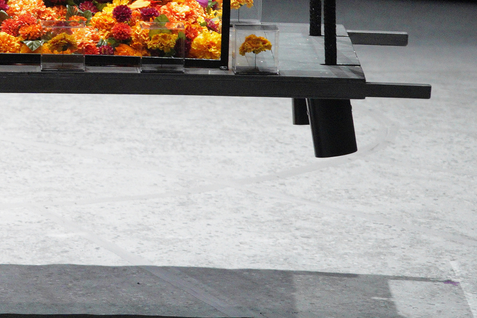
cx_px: -215
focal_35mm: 958
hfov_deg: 2.2
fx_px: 12694
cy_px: -31
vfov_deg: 1.4
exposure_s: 1/200
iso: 4000
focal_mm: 300
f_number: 4
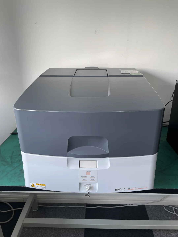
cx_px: 89
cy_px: 118
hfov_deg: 53.1
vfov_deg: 67.3
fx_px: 178
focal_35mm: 26
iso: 64
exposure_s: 1/121
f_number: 1.6
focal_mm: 4.2
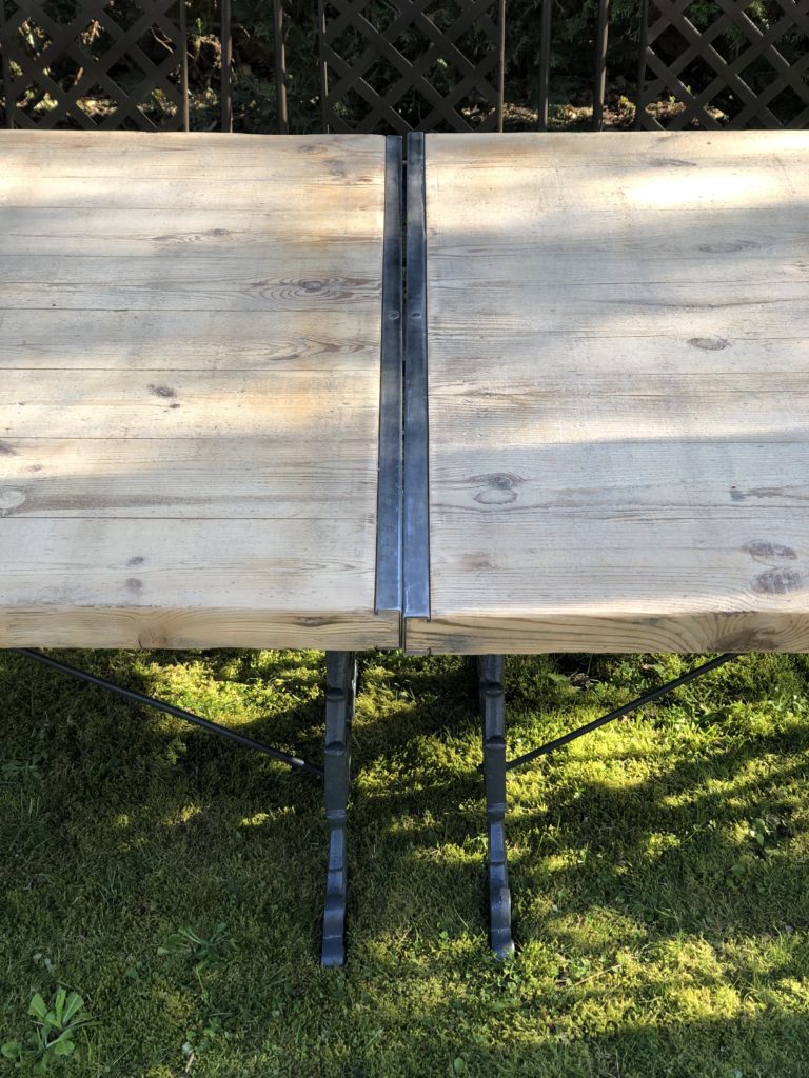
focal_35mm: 52
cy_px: 539
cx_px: 404
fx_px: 1620
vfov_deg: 36.8
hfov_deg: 28.0
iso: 20
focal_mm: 6
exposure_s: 1/120
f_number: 2.4
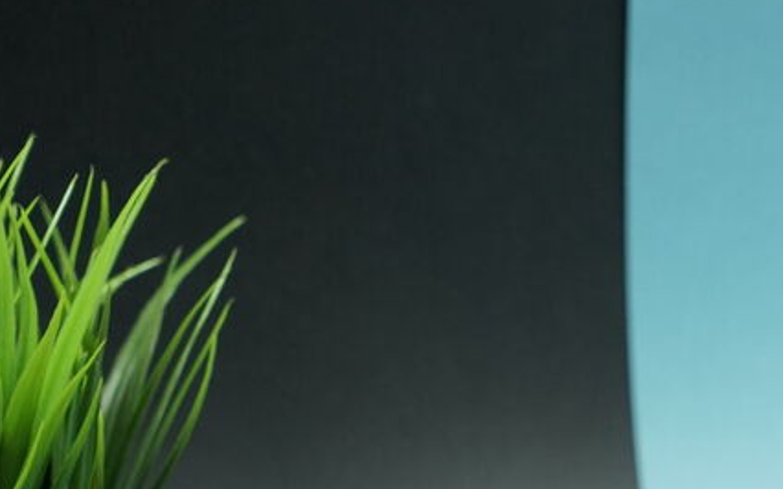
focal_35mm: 161
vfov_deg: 8.1
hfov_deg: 12.8
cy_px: 491
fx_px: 3435
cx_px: 870
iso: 2000
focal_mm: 70
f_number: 6.3
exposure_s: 1/160
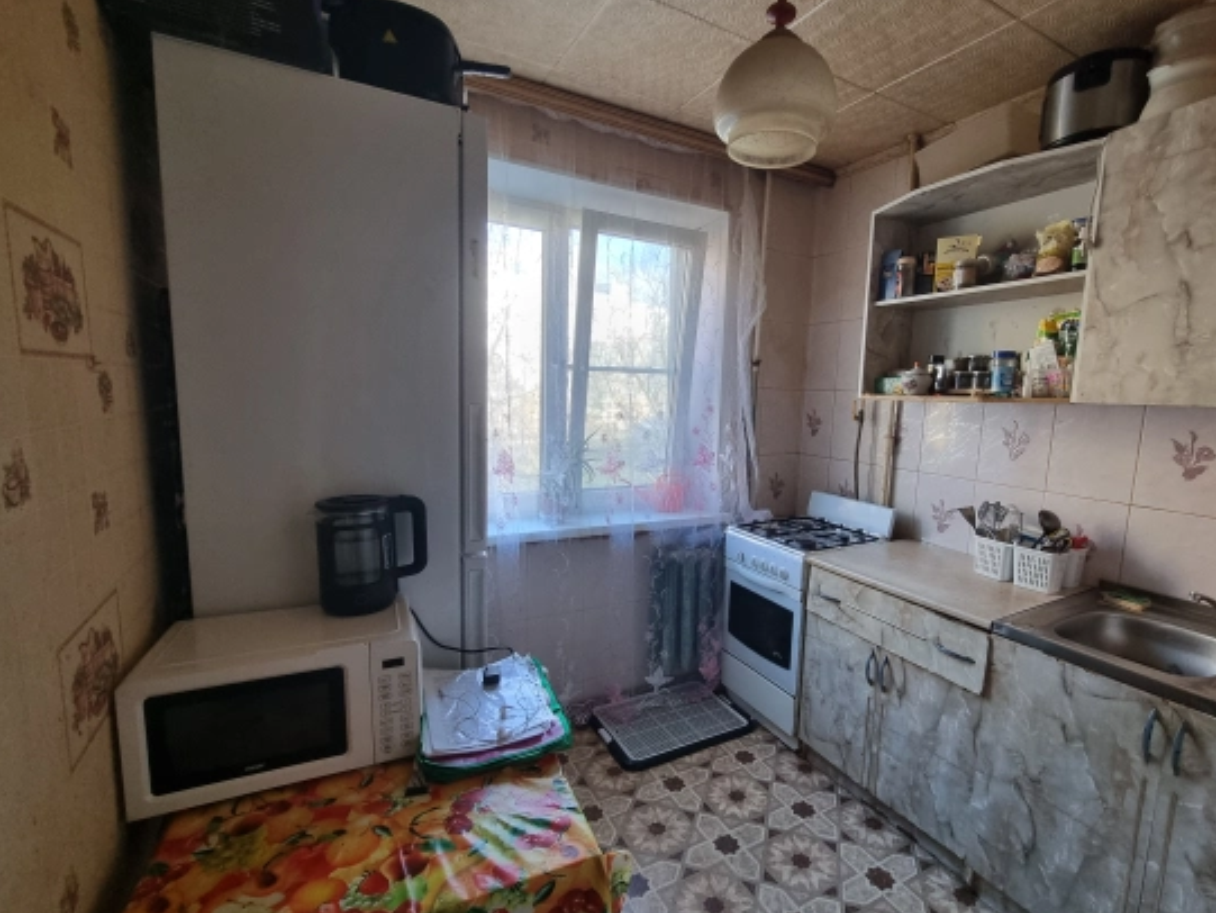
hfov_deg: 97.9
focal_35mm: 15
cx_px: 659
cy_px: 465
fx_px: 527
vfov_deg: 81.8
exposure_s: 1/50
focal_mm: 2.2
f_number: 2.2
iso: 250
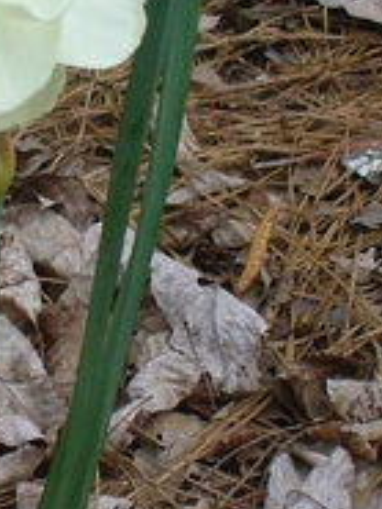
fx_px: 3013
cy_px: 341
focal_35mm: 205
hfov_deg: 7.2
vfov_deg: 9.6
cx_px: -126
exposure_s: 1/320
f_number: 2.8
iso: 80
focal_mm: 6.1
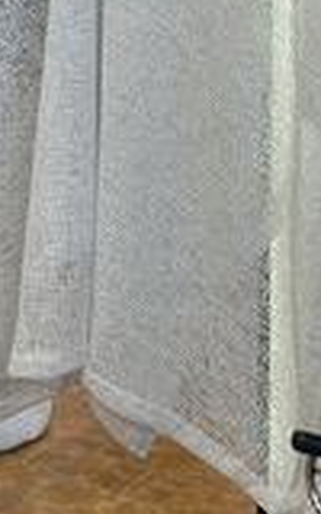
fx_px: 1288
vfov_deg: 20.0
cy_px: -214
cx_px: -55
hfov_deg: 13.8
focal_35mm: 92
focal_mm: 5.7
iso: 40
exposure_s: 1/121
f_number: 1.5
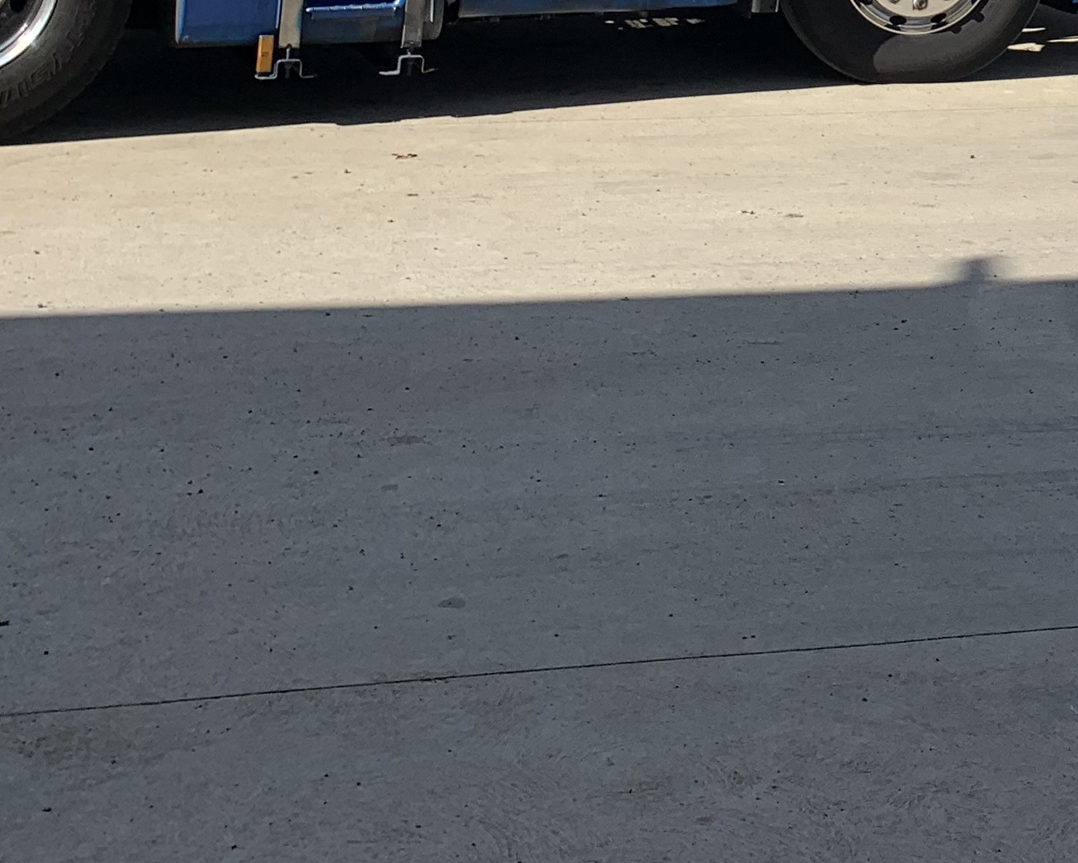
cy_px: -256
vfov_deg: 18.7
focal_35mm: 76
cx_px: 1253
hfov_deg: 23.2
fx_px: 2425
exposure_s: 1/2208
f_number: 1.8
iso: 25
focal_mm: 4.25
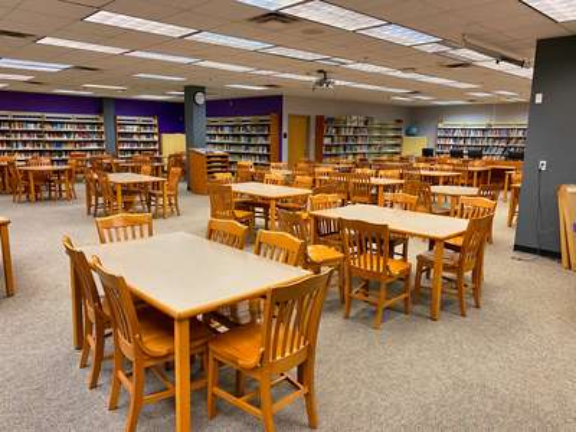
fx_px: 433
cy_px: 216
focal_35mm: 26
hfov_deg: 67.3
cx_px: 288
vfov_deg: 53.1
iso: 160
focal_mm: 4.25
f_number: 1.8
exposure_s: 1/60
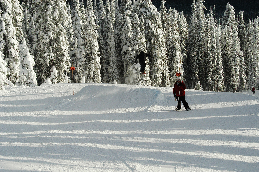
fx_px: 561
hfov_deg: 26.0
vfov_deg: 17.5
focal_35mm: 78
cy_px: 86
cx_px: 130
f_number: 11
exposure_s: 1/500
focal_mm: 52
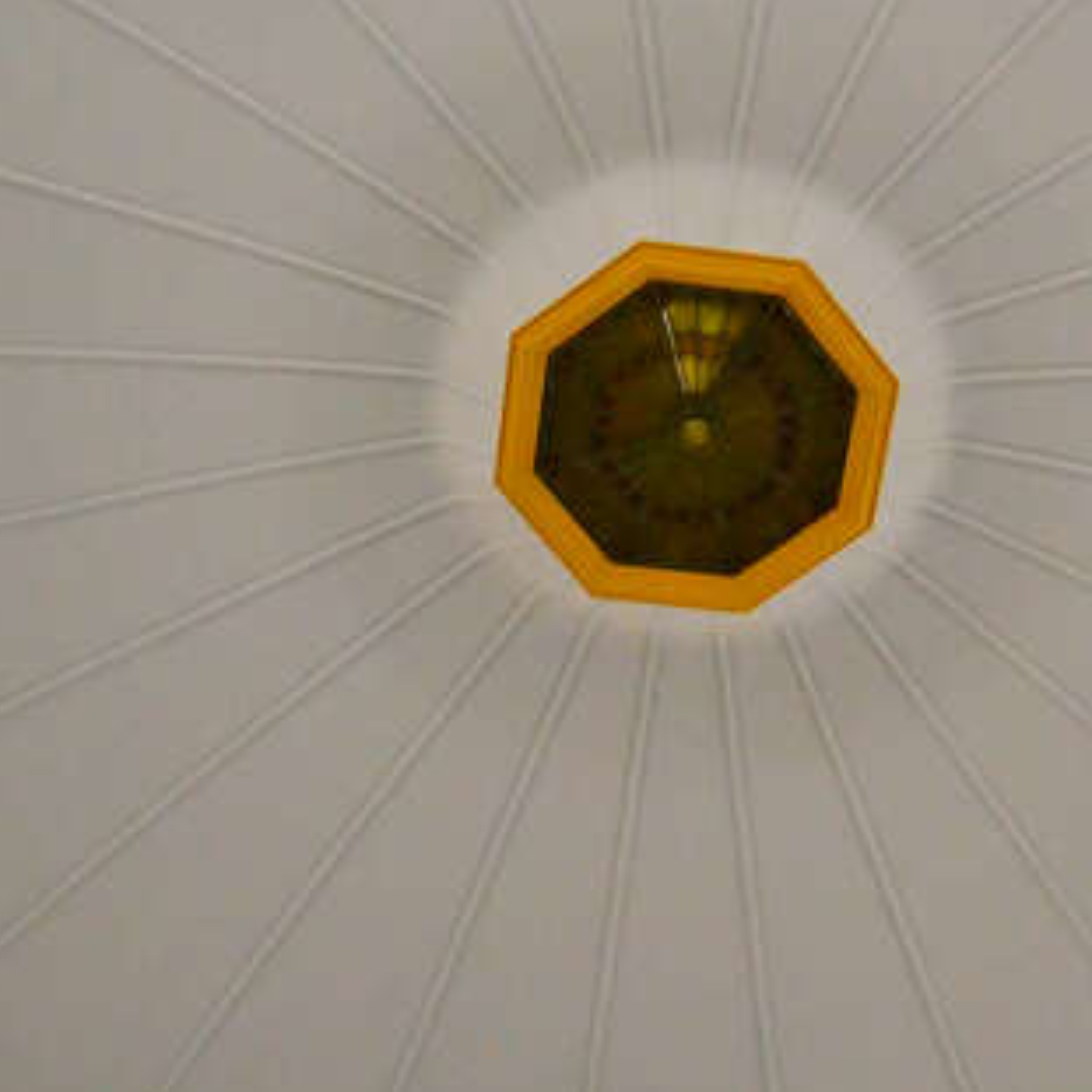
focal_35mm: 59
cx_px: 702
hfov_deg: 28.9
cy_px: 363
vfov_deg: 28.9
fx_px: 2106
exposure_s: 1/60
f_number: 3.5
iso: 3200
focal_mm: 18
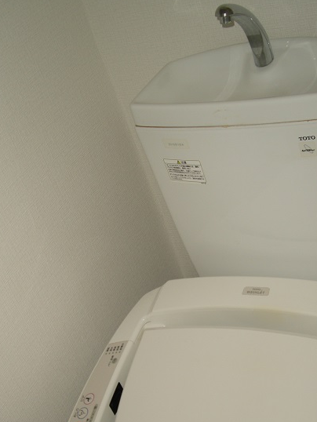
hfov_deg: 26.6
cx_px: 175
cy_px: 305
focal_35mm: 55
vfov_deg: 34.3
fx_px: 671
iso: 64
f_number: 2.8
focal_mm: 7.9
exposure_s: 1/60
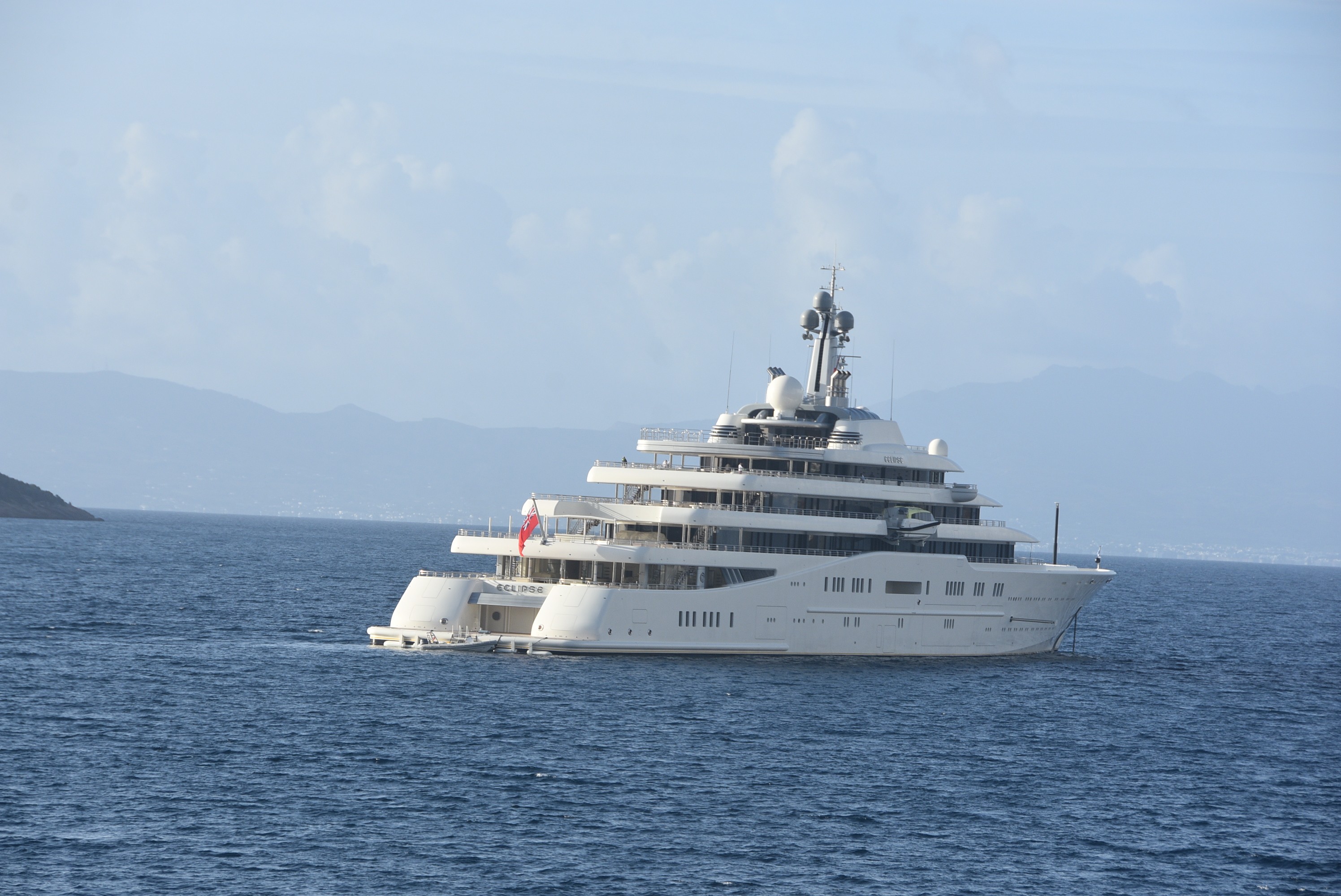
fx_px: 5871
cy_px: 448
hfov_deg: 13.0
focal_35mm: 158
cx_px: 670
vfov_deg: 8.7
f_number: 8
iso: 180
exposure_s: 1/500
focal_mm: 105
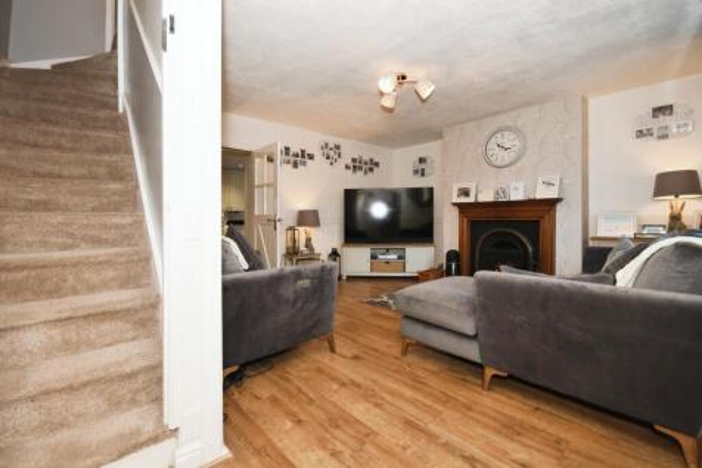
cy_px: 234
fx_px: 292
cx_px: 351
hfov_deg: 100.4
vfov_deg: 77.3
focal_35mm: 15
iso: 400
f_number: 8
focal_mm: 10
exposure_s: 1/30
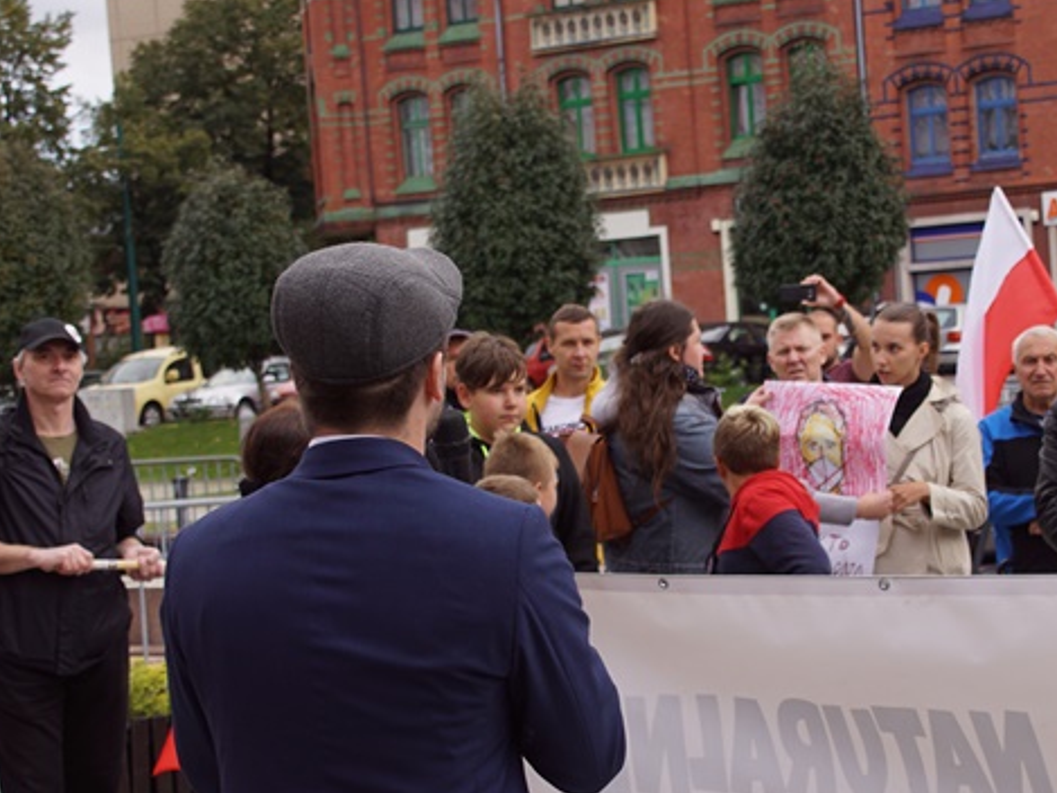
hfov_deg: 20.2
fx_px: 2960
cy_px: 478
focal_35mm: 97
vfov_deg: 15.3
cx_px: 654
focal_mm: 35
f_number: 5
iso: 100
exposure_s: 1/200
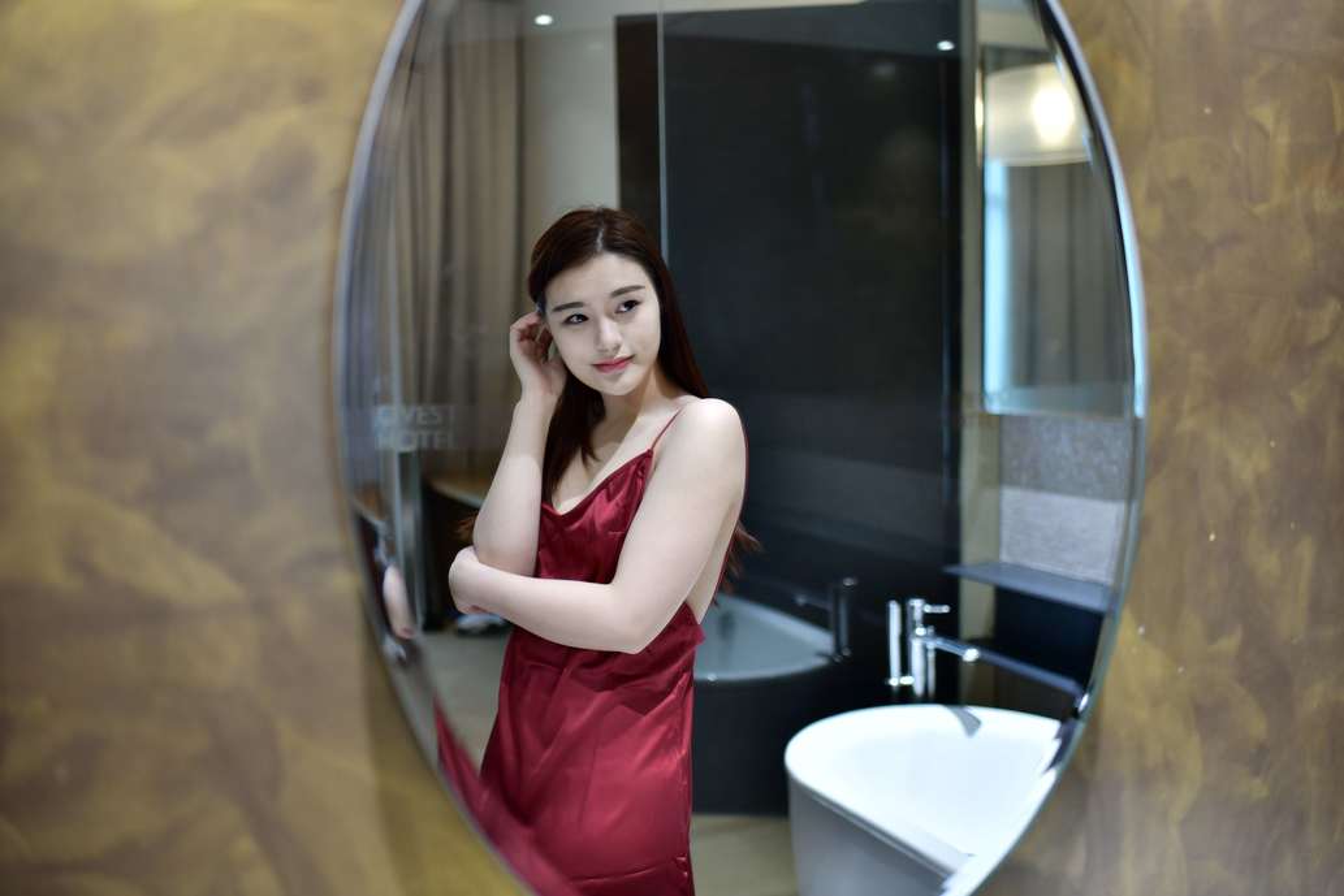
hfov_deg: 54.4
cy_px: 448
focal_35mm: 35
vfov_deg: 37.9
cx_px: 672
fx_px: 1307
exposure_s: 1/60
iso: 500
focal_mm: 35
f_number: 1.8
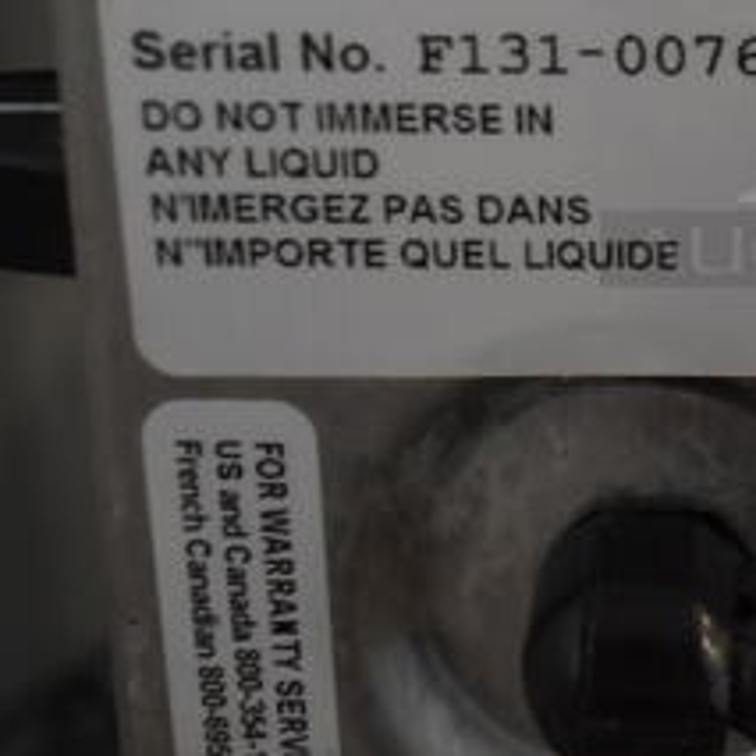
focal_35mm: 73
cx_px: 997
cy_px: 99
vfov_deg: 23.2
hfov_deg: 21.3
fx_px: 1804
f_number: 4
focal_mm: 20
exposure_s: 1/60
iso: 800
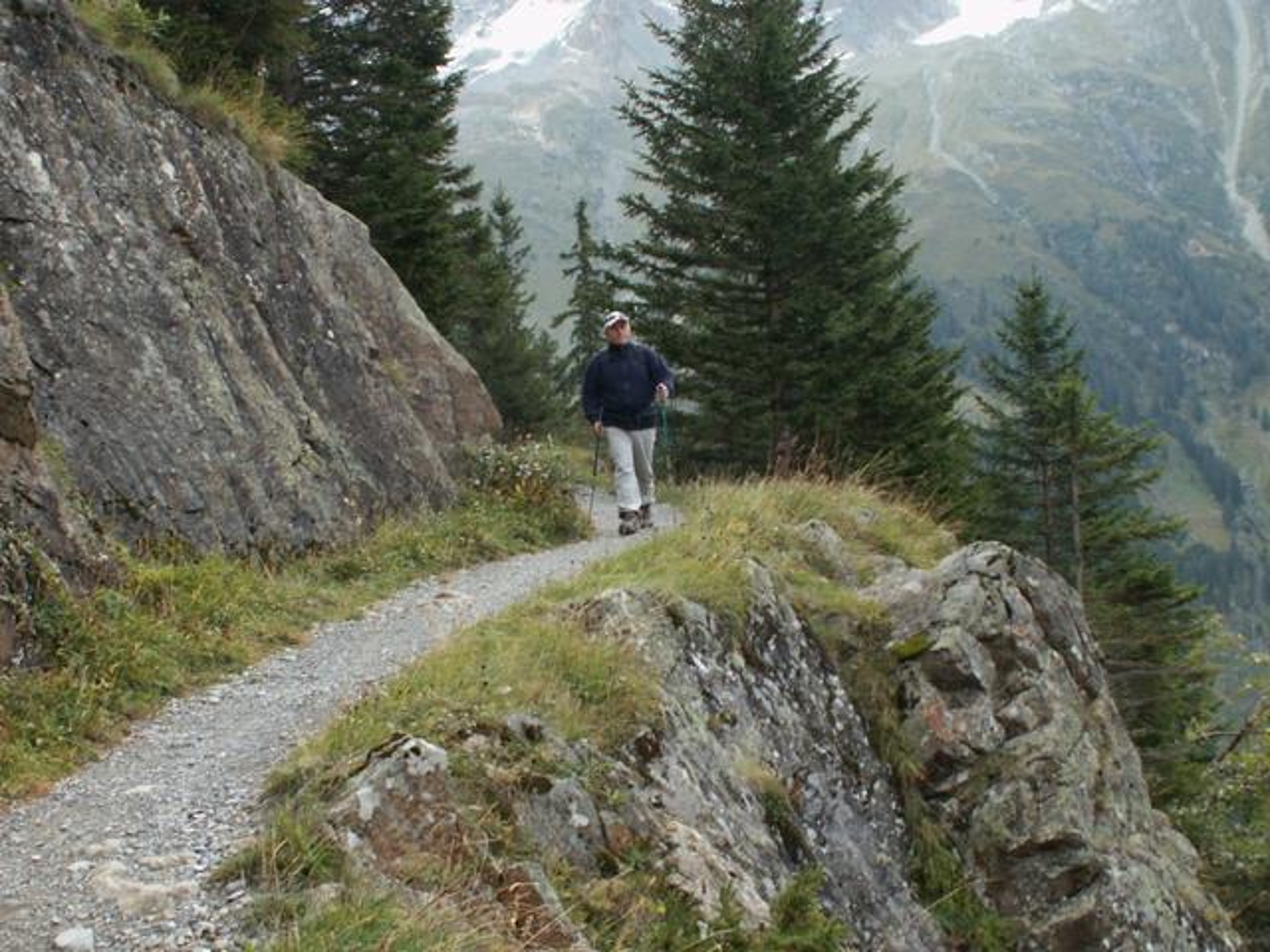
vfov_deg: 30.9
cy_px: 476
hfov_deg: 40.4
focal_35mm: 47
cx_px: 635
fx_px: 1724
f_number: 4.5
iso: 50
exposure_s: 1/40
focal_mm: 7.74
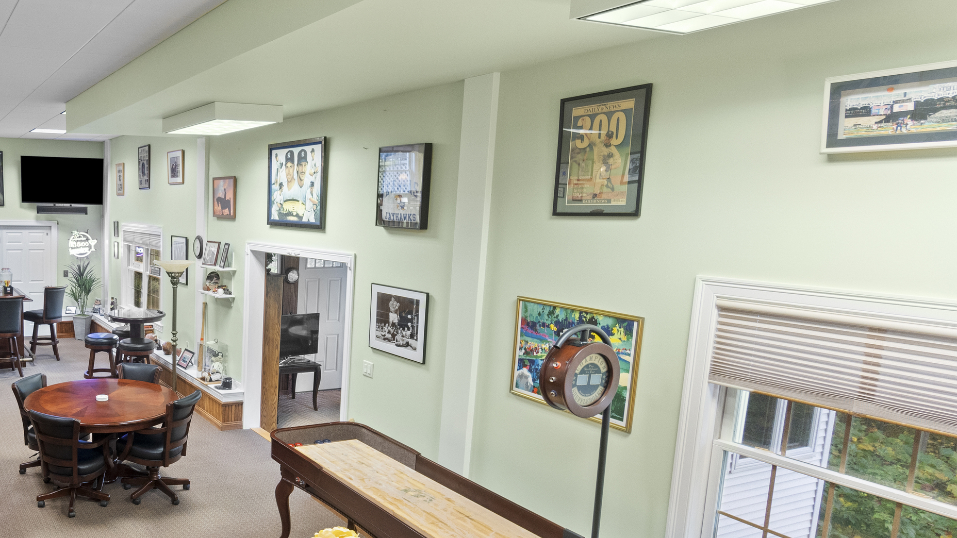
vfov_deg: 44.3
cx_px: 168
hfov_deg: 64.4
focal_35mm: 26
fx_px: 660
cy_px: 305
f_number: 4
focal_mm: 10
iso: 400
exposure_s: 1/1.25
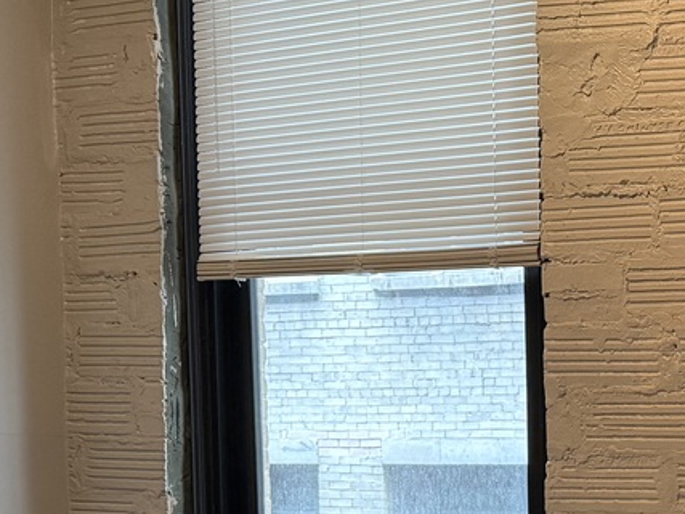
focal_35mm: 81
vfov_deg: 17.2
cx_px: 799
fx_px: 1602
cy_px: 662
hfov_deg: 22.4
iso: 250
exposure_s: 1/60
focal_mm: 6.76
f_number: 1.78
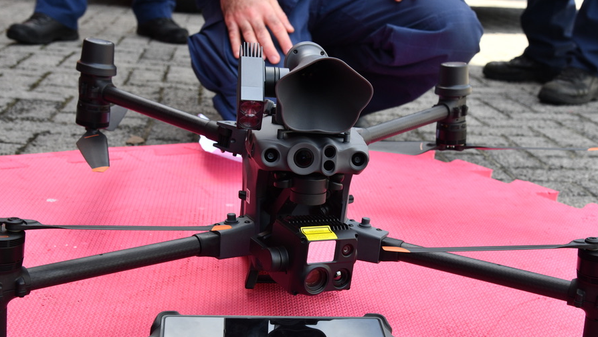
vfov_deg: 21.4
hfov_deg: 37.2
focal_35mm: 56
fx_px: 888
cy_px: 216
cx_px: 312
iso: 400
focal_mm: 44
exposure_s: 1/250
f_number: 8
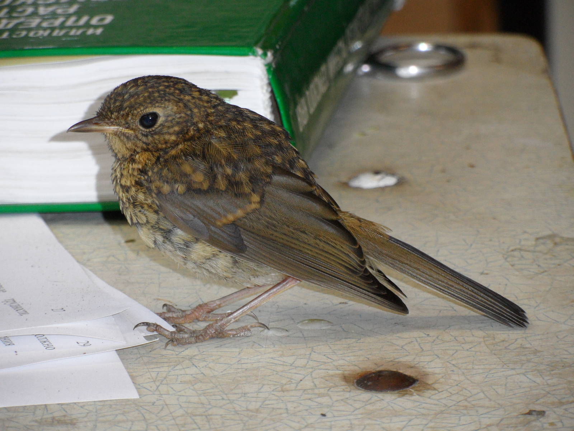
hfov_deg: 6.6
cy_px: 216
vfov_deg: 5.0
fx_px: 4975
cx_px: 287
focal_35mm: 300
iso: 240
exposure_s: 1/60
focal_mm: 49.4
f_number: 5.4
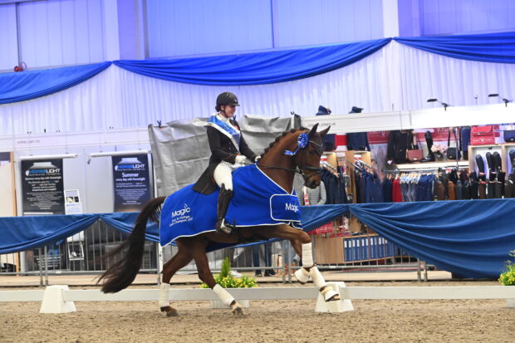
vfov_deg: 9.1
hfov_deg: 13.7
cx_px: 258
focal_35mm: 150
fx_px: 2145
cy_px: 172
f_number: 7.1
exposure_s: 1/640
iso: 20000
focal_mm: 150
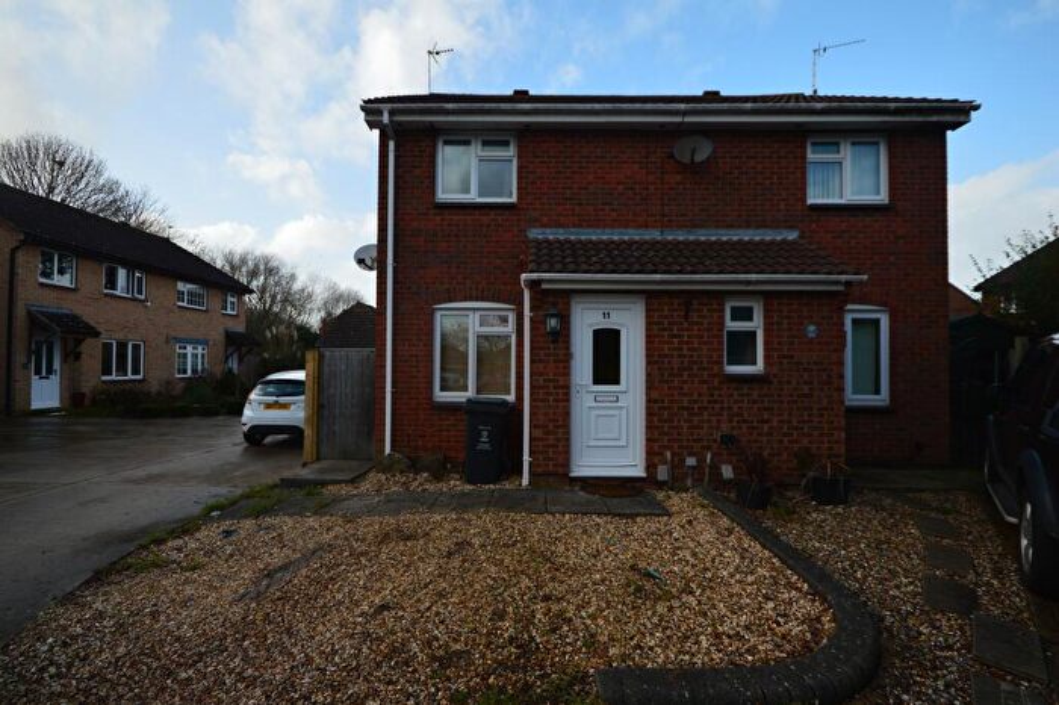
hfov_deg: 95.0
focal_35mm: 16
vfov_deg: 72.0
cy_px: 352
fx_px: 485
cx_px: 530
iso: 100
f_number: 6.3
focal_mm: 11
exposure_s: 1/160
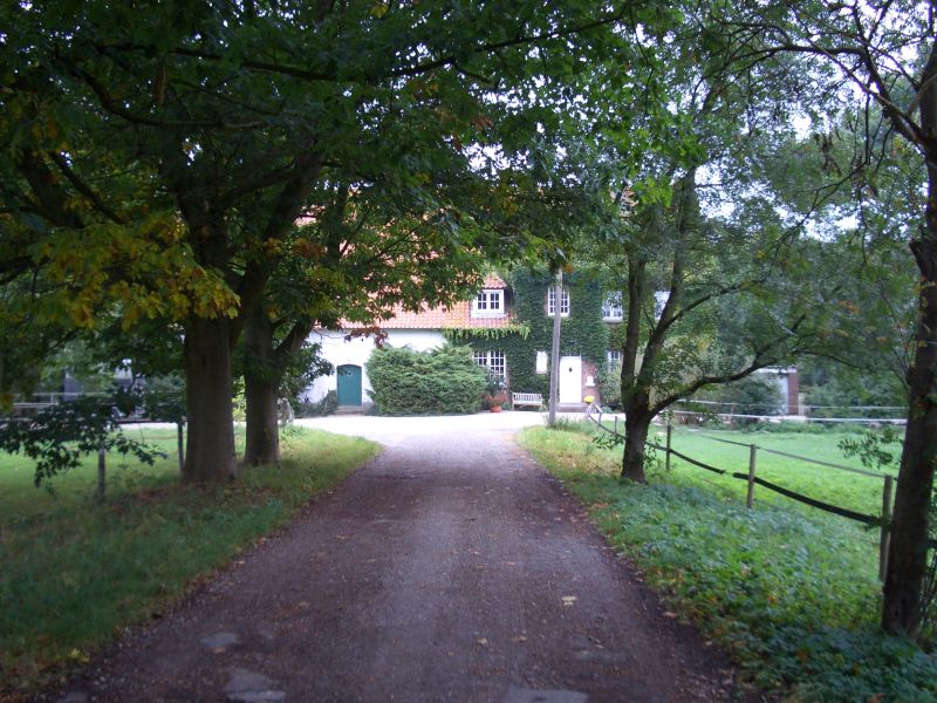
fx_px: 1110
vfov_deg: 35.1
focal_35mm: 41
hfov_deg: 45.8
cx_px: 468
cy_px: 352
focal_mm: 6.8
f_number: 2.8
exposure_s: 1/60
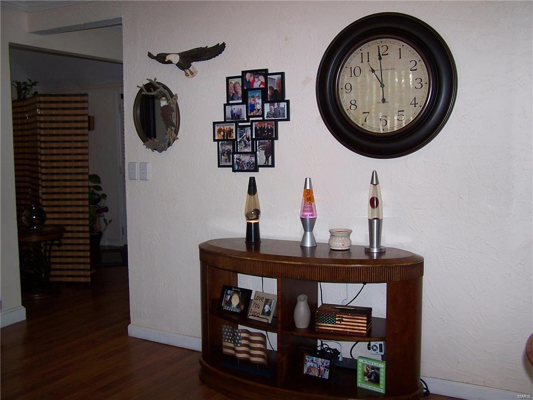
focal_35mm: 38
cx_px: 266
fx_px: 585
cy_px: 200
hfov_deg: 49.0
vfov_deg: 37.7
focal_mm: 6.3
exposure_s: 1/60
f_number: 2.8
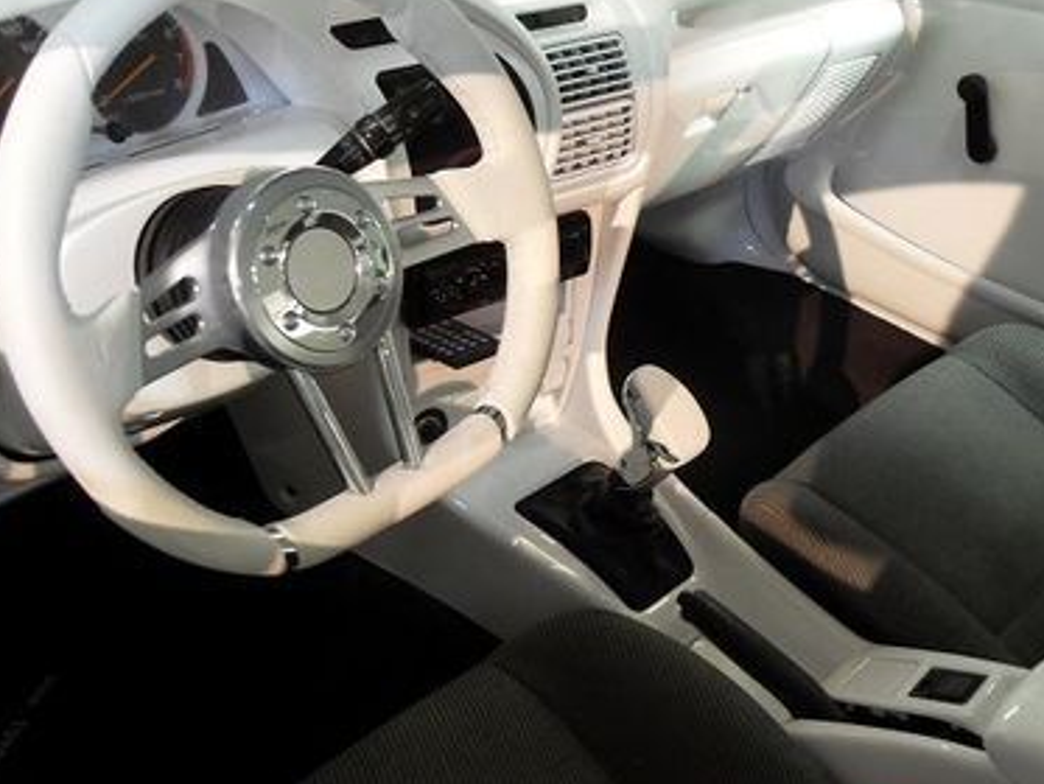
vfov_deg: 30.3
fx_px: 1448
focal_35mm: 48
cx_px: 694
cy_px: 412
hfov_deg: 39.2
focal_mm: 6
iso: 200
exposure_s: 1/8
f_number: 2.8
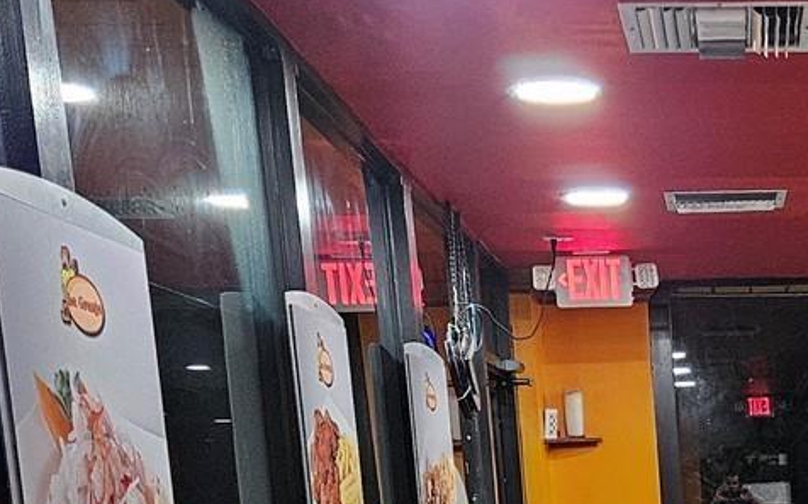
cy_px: 730
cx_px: 930
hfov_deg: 23.4
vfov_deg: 14.9
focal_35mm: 82
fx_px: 1805
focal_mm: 5.4
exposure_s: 1/120
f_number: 1.8
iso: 800
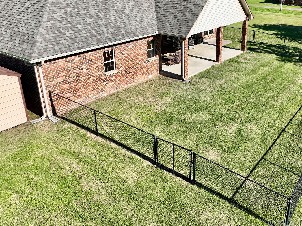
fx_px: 279
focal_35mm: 32
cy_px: 81
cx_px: 196
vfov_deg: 43.7
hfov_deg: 55.9
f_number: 2.8
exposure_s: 1/1250
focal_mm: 12.29
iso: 100
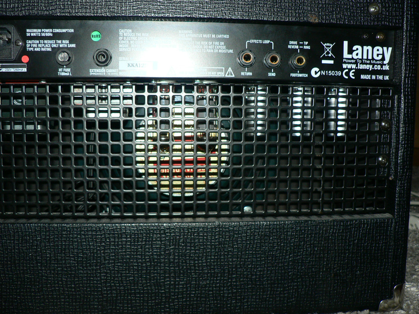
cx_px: 210
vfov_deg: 39.6
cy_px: 157
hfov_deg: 51.4
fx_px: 436
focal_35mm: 36
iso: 100
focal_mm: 6
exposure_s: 1/60
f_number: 2.8
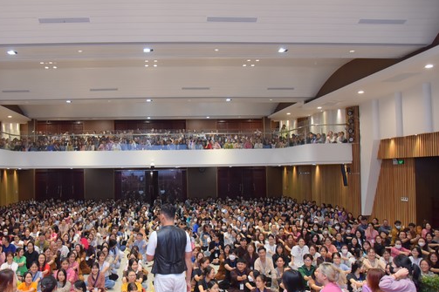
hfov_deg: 59.4
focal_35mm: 31
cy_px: 156
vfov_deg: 42.3
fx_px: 378
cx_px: 161
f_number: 5.6
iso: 1600
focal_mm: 24
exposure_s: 1/125
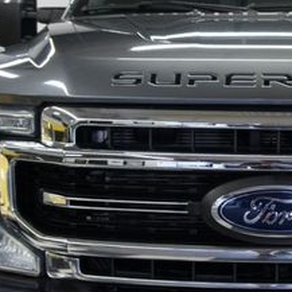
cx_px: 270
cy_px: 202
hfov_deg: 22.4
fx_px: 716
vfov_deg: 22.9
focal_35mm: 75
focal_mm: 20
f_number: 4
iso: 250
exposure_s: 1/30
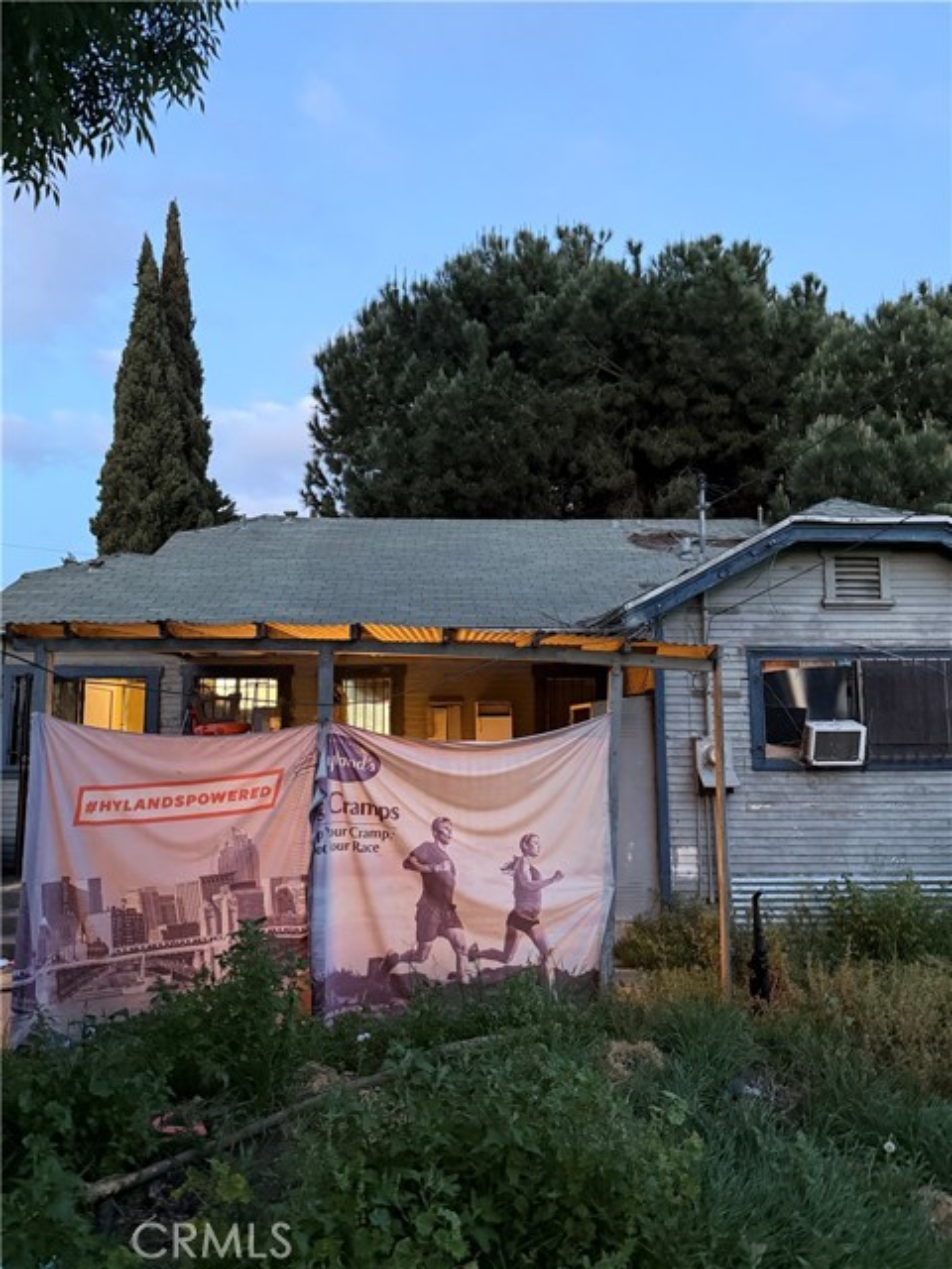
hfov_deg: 56.8
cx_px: 476
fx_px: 880
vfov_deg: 71.6
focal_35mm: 24
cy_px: 634
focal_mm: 6.76
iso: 800
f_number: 1.78
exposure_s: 1/30
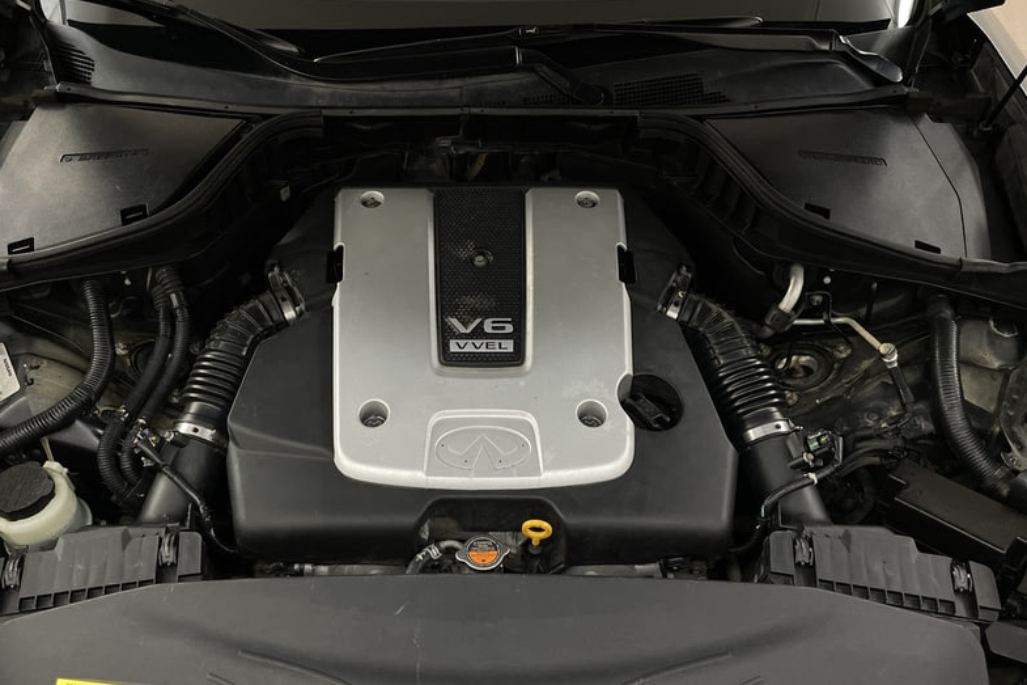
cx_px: 470
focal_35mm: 31
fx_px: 884
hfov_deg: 60.2
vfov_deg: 42.1
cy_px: 418
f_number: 1.6
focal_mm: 4.2
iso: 125
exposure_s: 1/100
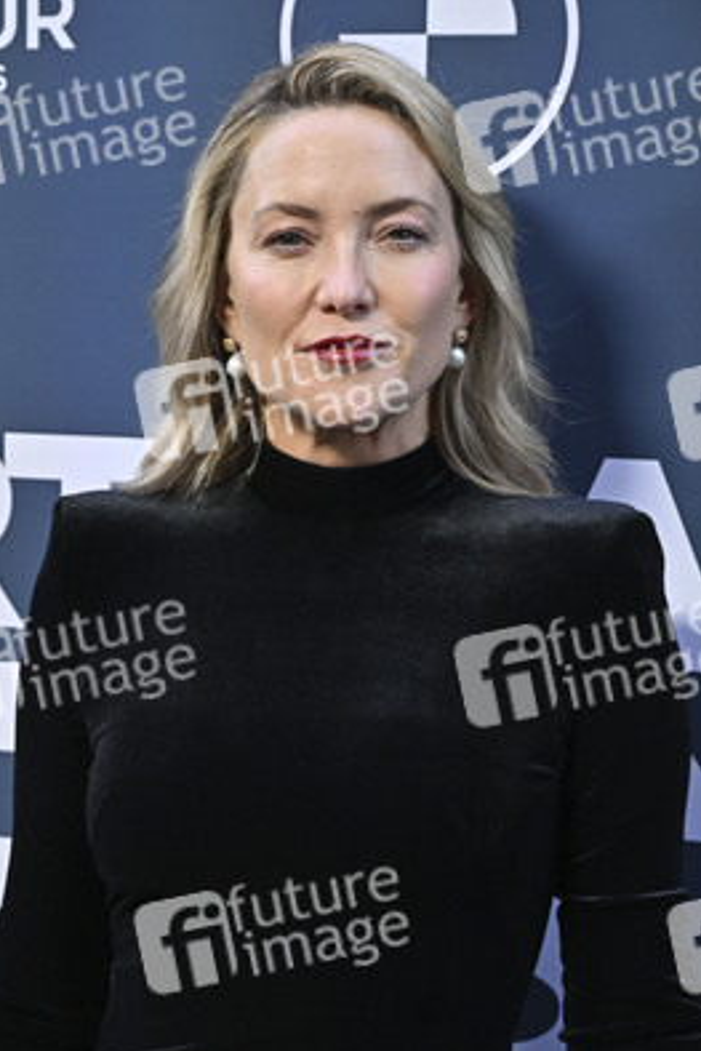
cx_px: 349
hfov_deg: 18.0
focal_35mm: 76
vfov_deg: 26.6
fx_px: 2218
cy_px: 531
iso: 2000
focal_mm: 75
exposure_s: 1/320
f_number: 6.3
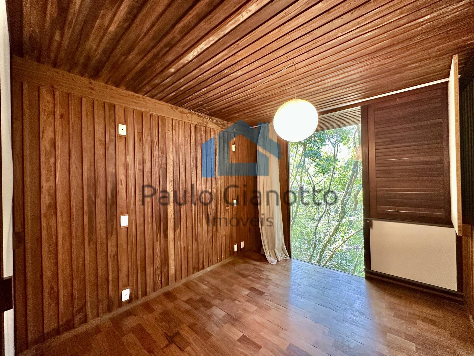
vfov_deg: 85.7
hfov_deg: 102.1
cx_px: 237
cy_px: 178
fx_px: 192
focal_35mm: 14
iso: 200
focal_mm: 2.22
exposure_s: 1/60
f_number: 2.2
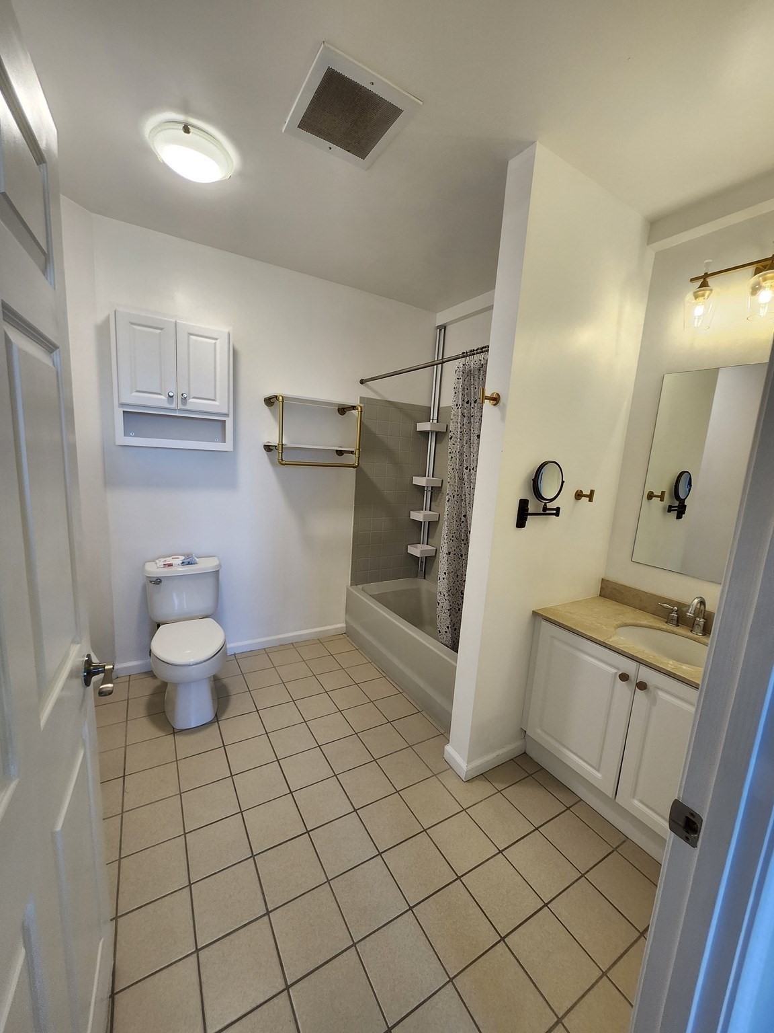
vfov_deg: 106.2
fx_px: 388
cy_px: 516
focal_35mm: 13
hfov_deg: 89.9
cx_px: 387
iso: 80
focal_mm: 1.74
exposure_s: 1/60
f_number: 2.2
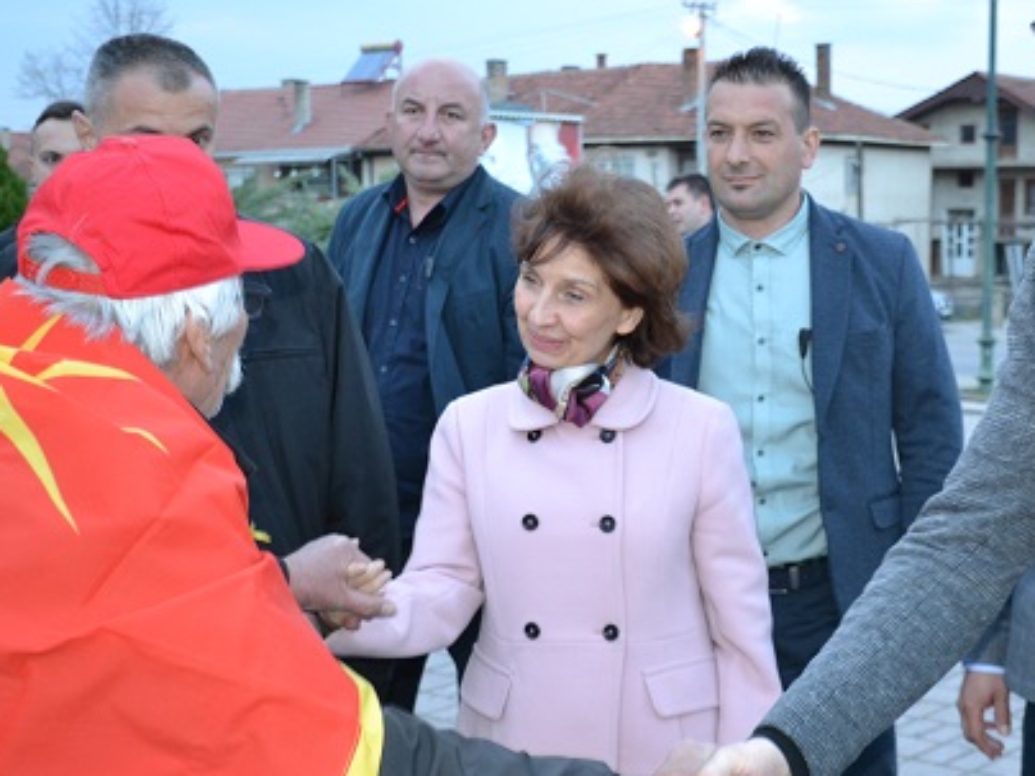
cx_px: 720
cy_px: 415
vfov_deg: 24.4
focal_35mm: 60
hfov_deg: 31.8
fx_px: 1794
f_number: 3.8
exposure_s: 1/60
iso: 640
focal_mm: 24
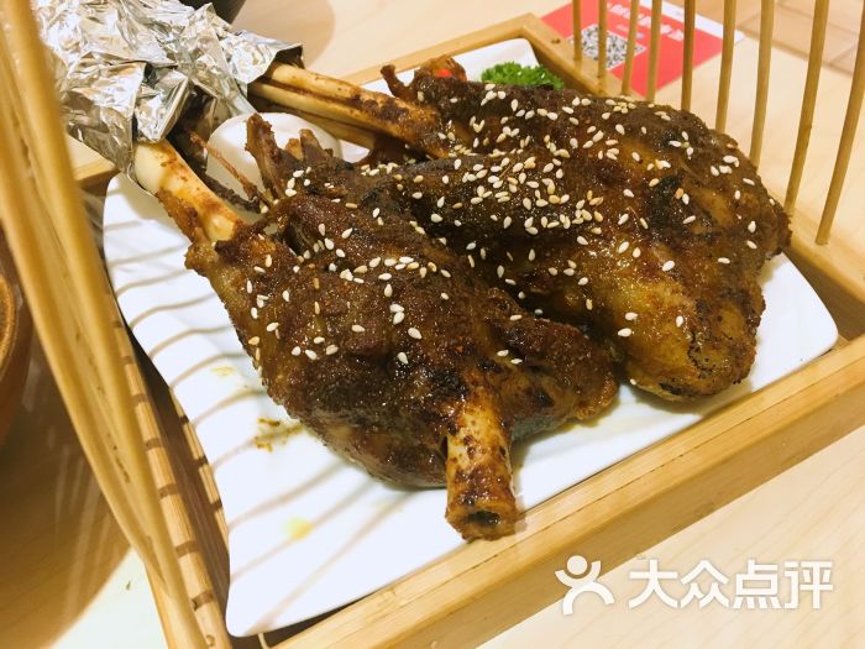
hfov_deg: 61.7
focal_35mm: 29
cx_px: 432
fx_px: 725
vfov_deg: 48.2
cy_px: 324
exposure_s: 1/17
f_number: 2.2
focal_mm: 4.15
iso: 200
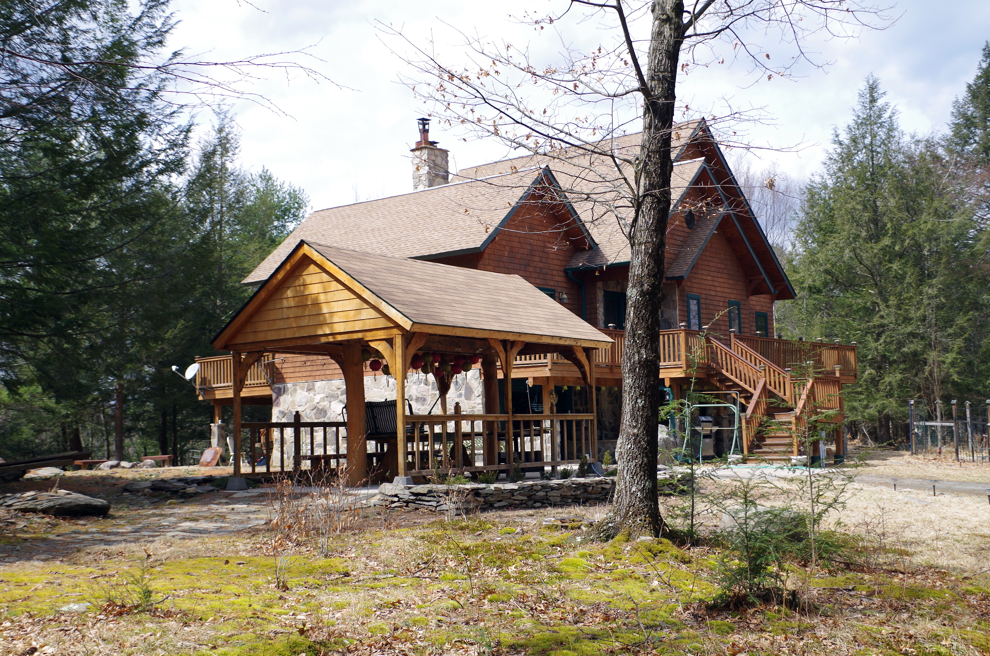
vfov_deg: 31.1
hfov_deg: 45.5
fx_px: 1180
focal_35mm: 43
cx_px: 495
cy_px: 328
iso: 100
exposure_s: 1/200
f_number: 5
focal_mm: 29
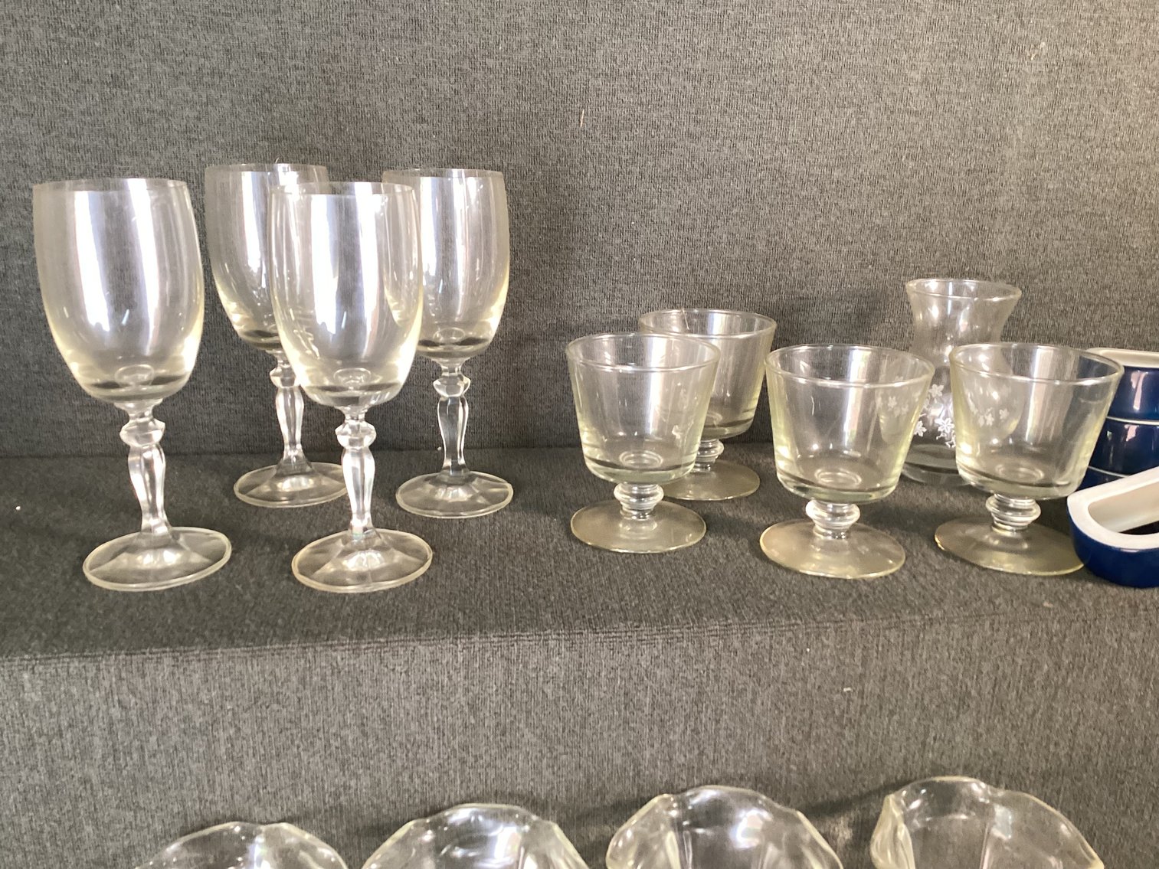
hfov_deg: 58.3
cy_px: 434
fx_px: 1038
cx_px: 580
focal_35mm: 31
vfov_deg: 45.4
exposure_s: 1/60
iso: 200
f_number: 2.4
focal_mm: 3.3
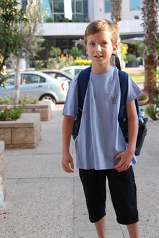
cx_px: 85
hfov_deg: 14.9
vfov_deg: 22.1
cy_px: 147
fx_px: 608
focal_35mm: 92
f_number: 6.3
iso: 400
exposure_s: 1/160
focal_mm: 46
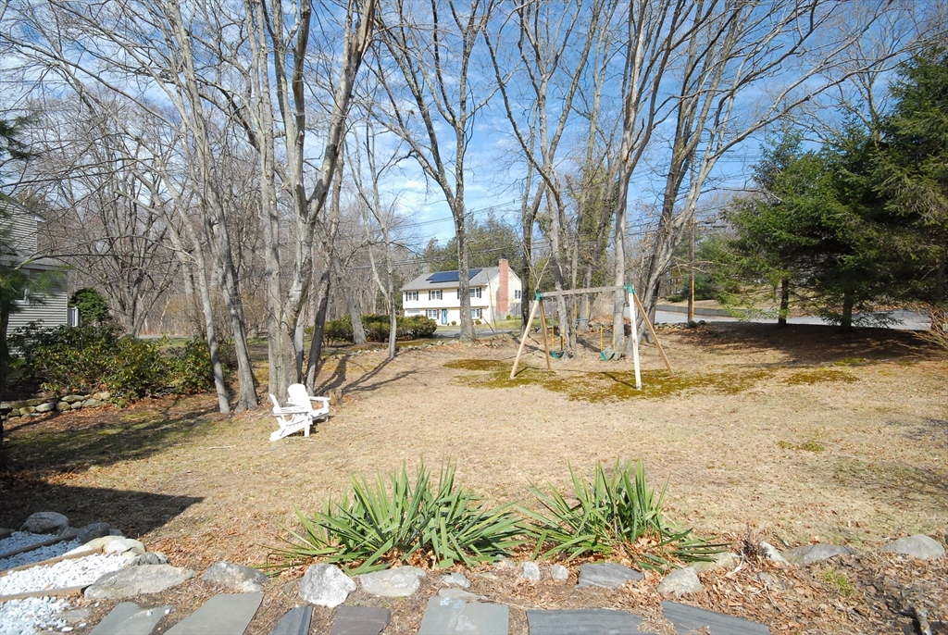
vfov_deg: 67.6
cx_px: 474
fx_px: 475
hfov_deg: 89.9
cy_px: 318
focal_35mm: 18
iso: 400
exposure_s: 1/400
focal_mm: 12
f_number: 9
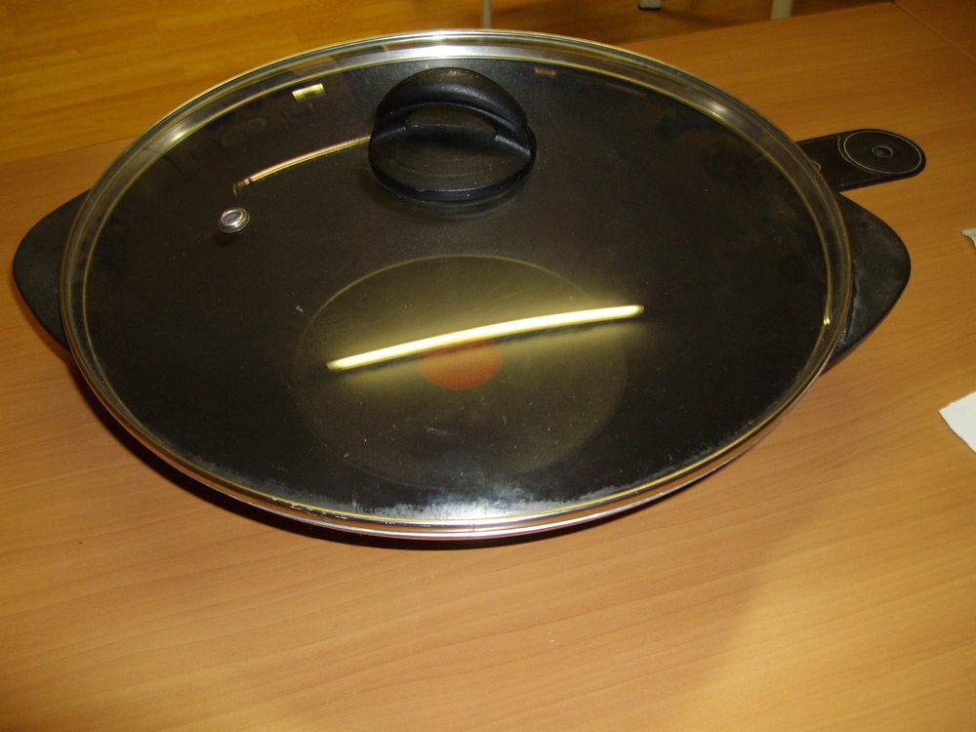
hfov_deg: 51.4
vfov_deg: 39.7
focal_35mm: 36
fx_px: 1015
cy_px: 366
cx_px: 488
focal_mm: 6
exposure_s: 1/50
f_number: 2.7
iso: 160
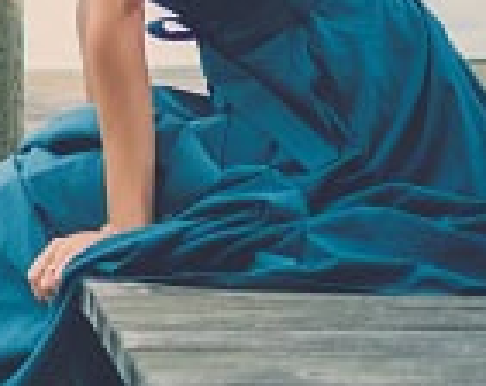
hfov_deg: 8.2
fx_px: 3170
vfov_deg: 7.0
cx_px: -570
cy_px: 131
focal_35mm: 221
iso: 200
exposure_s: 1/3000
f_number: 1.4
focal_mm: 35
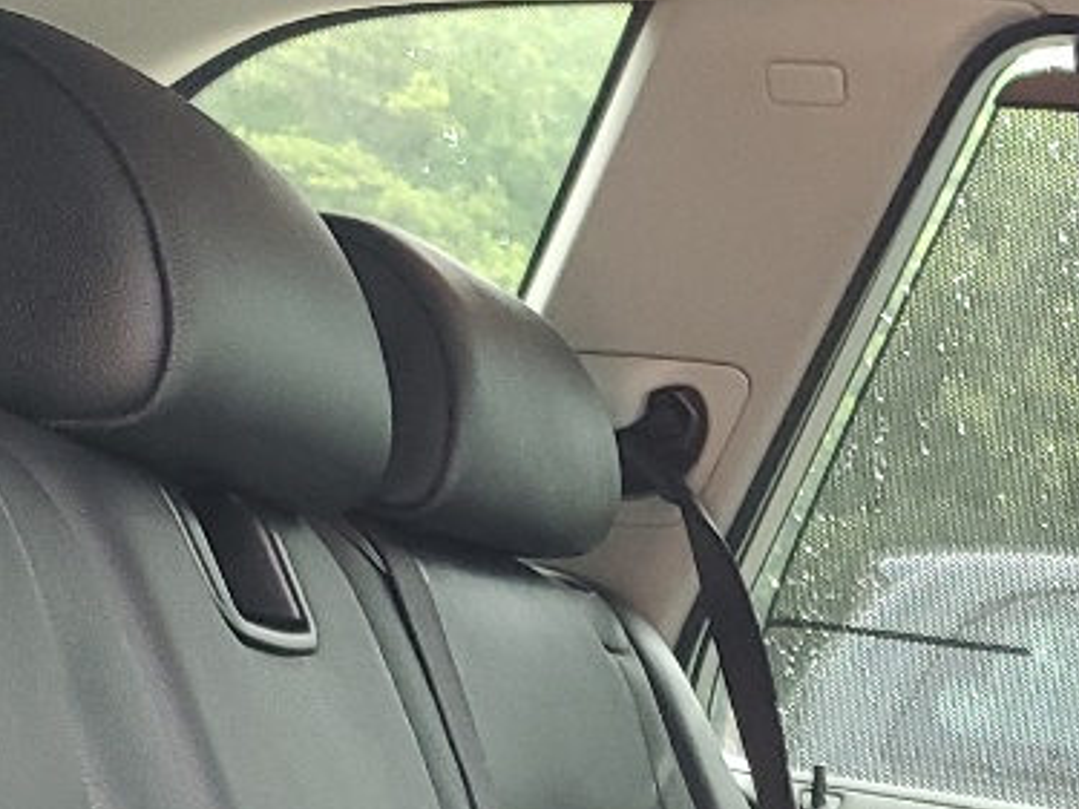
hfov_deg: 16.7
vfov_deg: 11.9
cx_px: 1416
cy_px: 1635
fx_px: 3459
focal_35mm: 111
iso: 79
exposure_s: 1/100
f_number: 1.5
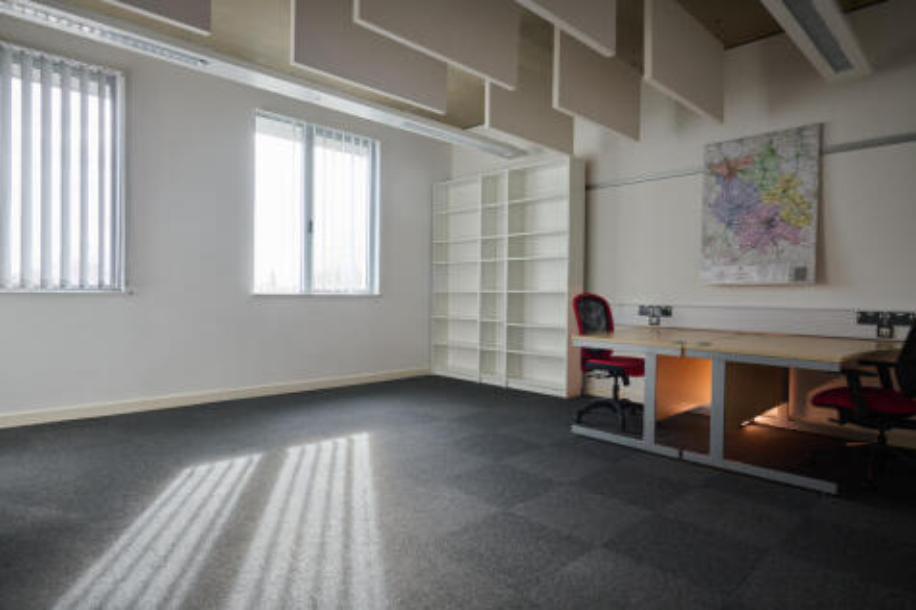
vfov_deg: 61.9
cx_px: 458
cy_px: 305
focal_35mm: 20
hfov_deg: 84.0
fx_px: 509
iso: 80
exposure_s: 1/8
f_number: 7.1
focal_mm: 20
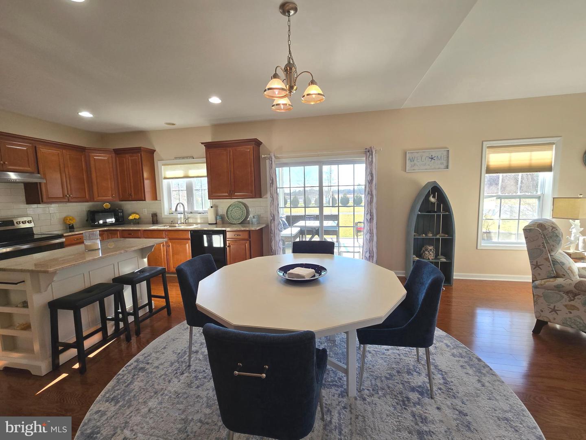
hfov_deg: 106.2
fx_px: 220
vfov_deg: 89.9
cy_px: 220
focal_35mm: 13
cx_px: 293
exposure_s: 1/130
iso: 50
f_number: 2.2
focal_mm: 2.2
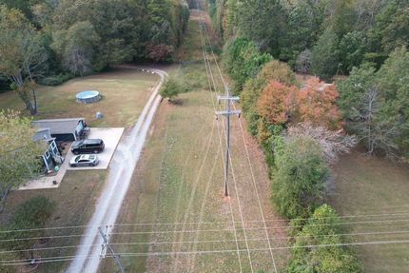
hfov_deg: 78.6
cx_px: 204
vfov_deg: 57.3
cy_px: 136
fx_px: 250
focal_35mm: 22
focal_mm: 8.38
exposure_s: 1/320
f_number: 2.8
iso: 100
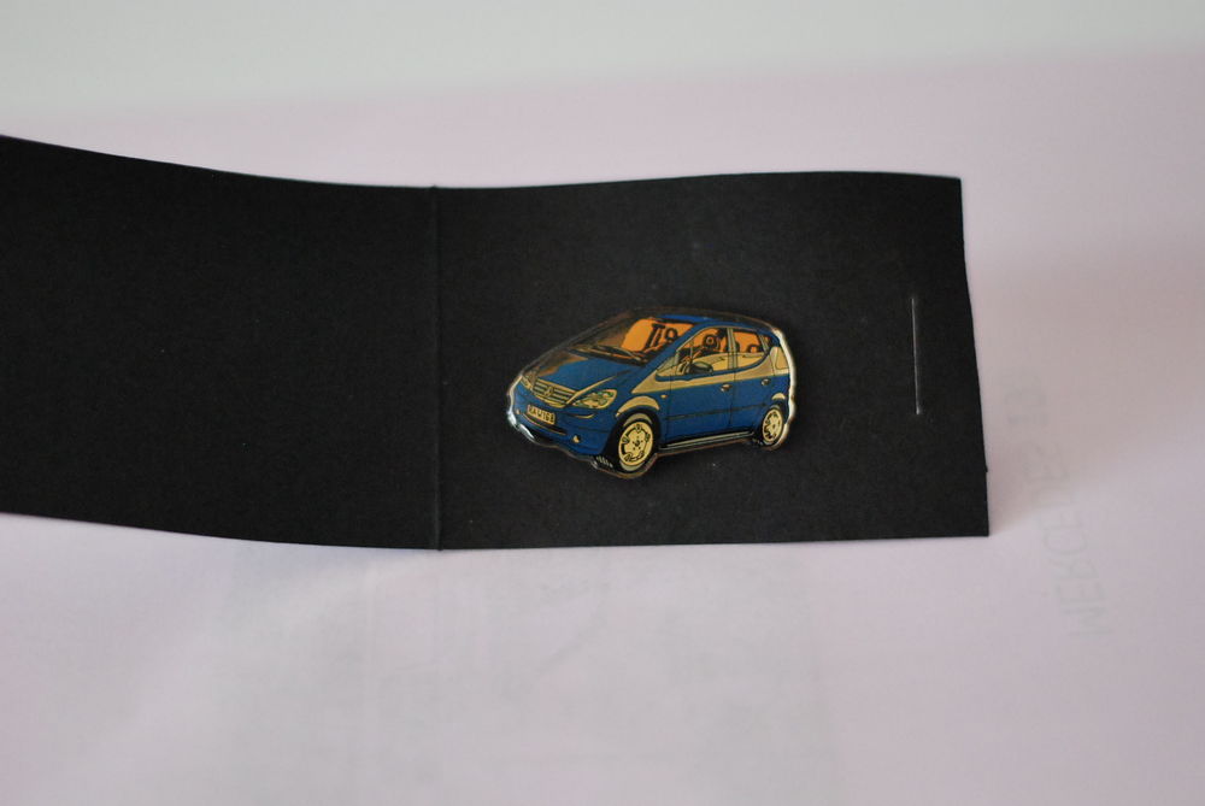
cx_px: 602
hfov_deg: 27.0
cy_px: 403
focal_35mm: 75
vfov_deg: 18.2
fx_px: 2513
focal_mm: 50
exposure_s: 1/1600
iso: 1600
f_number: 1.8
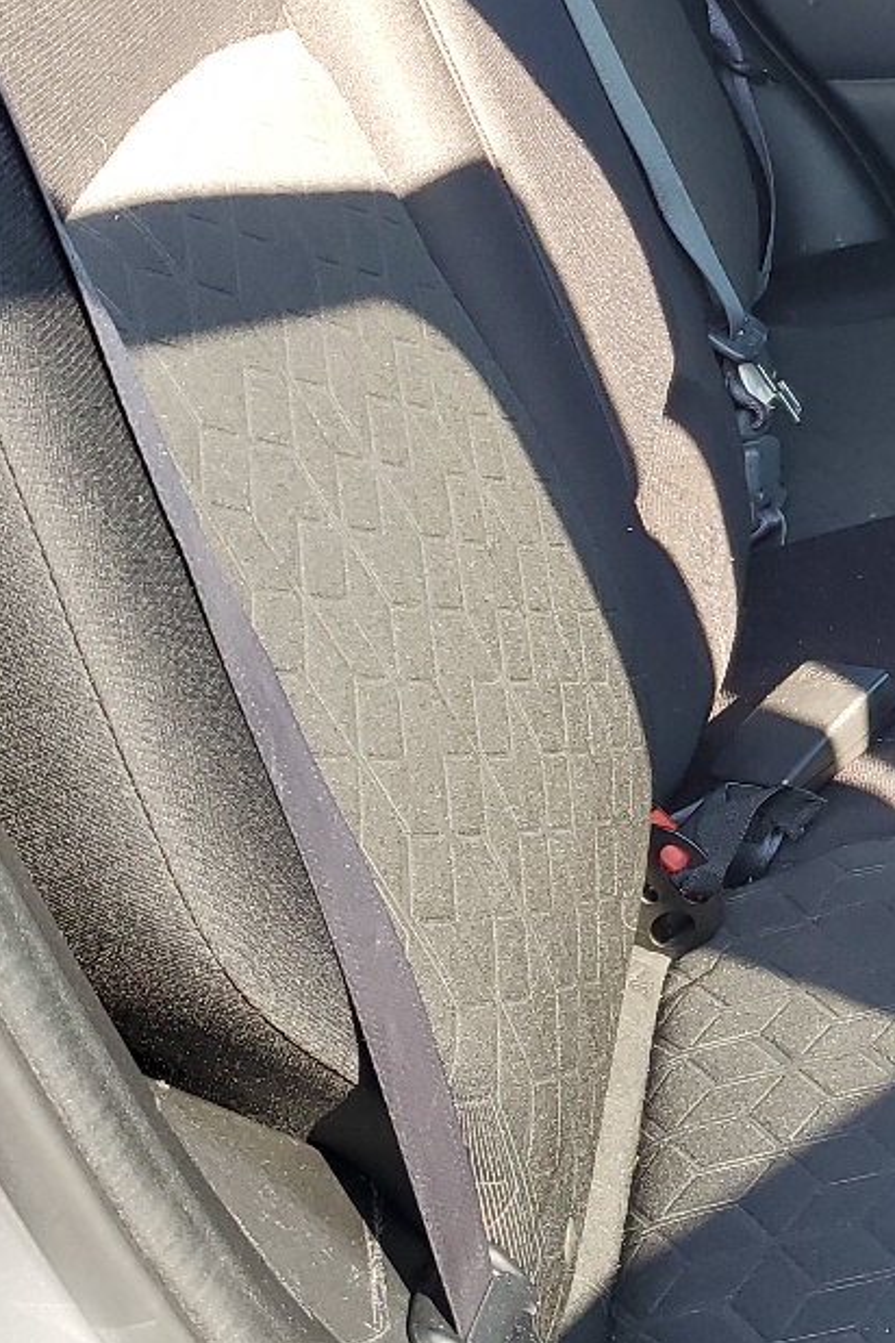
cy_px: 222
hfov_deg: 17.7
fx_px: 2610
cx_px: 1282
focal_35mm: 70
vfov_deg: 28.1
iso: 54
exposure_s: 1/120
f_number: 1.5
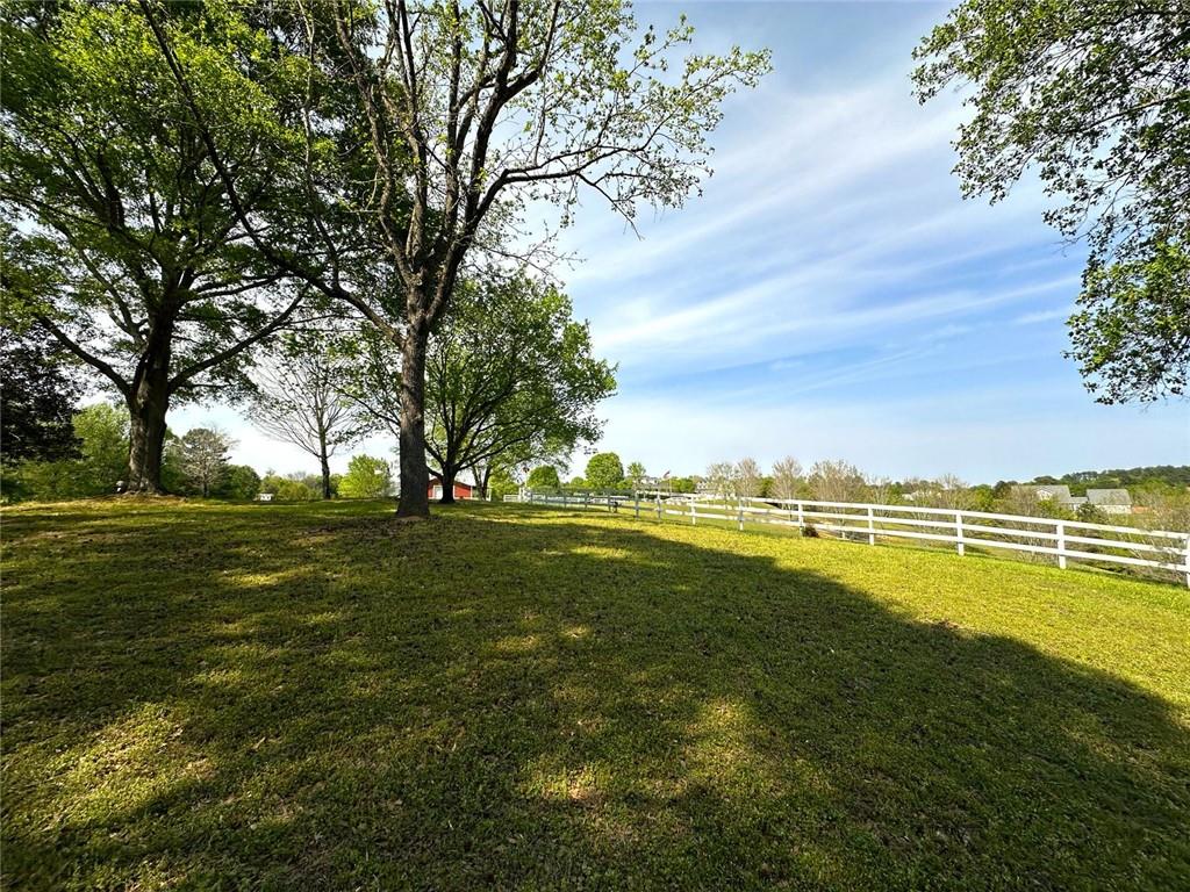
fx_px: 481
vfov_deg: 85.7
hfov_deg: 102.1
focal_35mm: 14
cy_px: 446
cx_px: 595
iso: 50
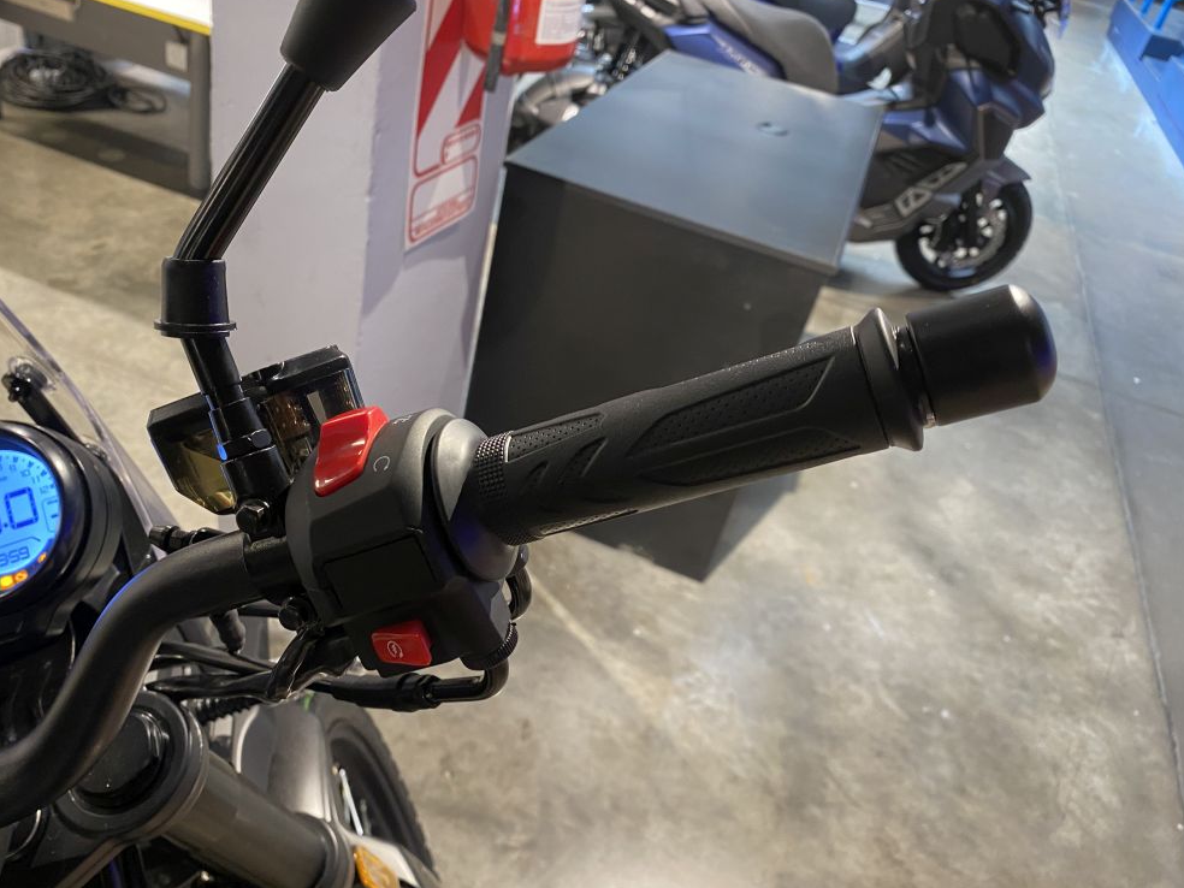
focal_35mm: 28
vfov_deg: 49.7
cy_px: 445
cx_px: 558
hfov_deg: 63.4
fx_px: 958
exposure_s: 1/50
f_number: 1.8
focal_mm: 4.25
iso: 160
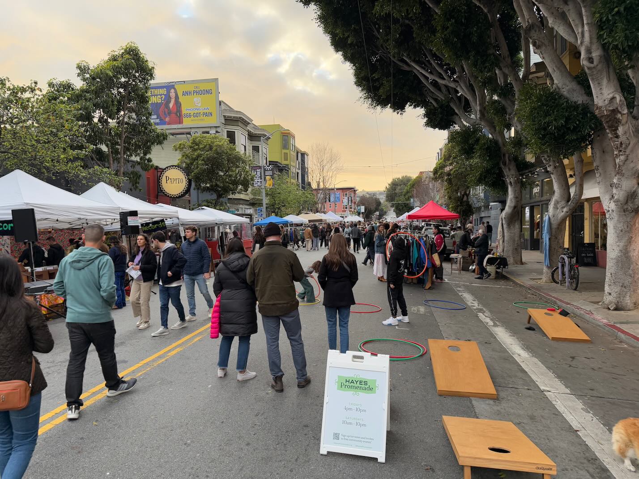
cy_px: 240
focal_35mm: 24
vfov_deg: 56.8
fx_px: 443
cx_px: 320
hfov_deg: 71.6
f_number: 1.78
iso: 100
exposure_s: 1/350
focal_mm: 6.76
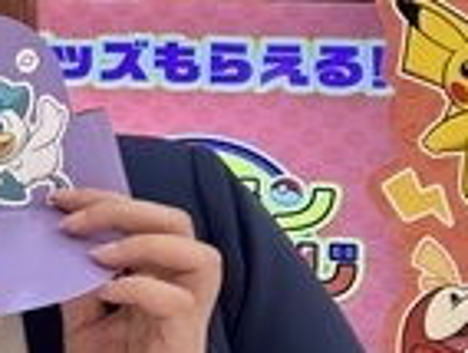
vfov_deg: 15.2
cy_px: 56
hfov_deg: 17.2
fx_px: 1314
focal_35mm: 97
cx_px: -323
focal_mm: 2.69
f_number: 1.9
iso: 64
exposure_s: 1/60
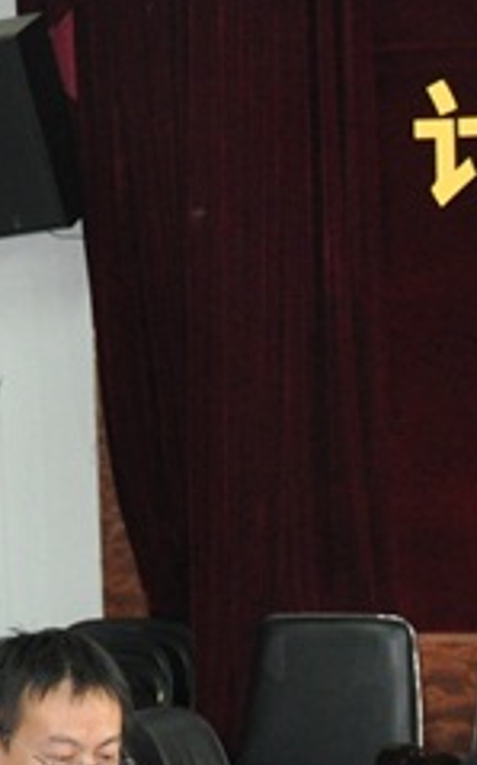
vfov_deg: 12.1
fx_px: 3542
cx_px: 637
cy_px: 915
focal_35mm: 170
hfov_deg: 7.6
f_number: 4
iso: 800
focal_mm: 26
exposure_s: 1/60
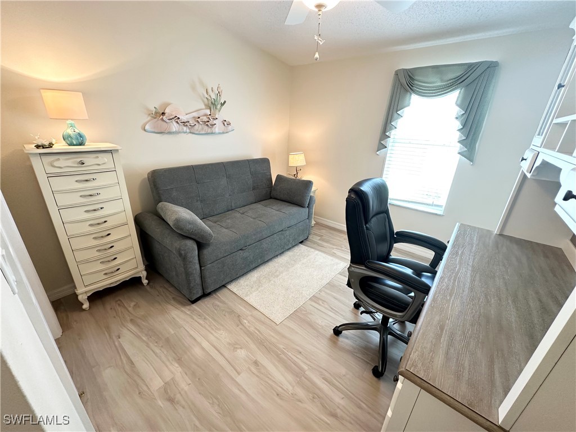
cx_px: 288
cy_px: 216
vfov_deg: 85.7
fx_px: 233
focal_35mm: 14
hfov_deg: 102.1
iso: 160
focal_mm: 2.22
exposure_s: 1/60
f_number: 2.2
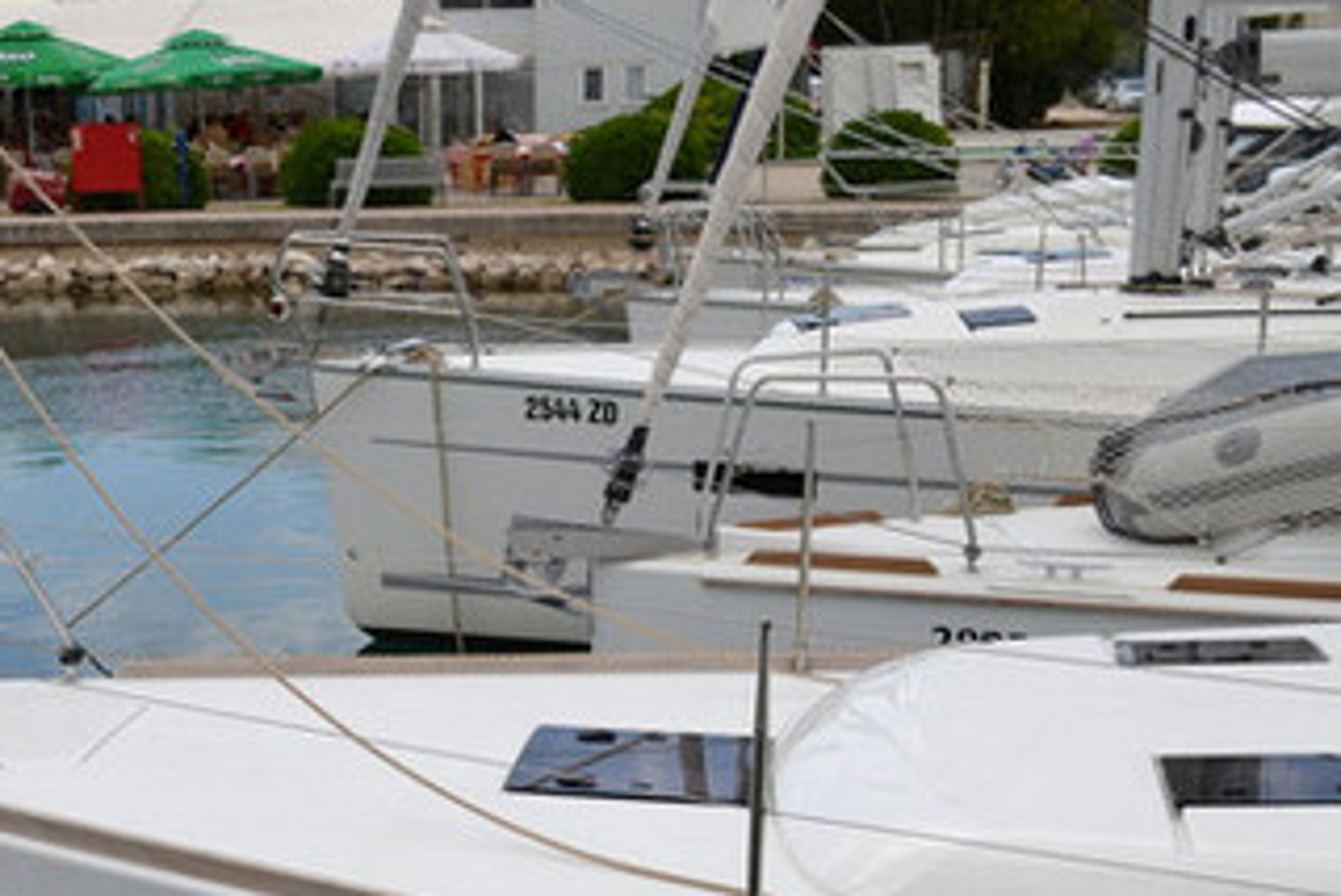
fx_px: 2386
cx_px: 348
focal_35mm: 64
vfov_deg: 20.8
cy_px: 810
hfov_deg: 30.9
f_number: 8
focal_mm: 22
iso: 100
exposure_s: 1/250
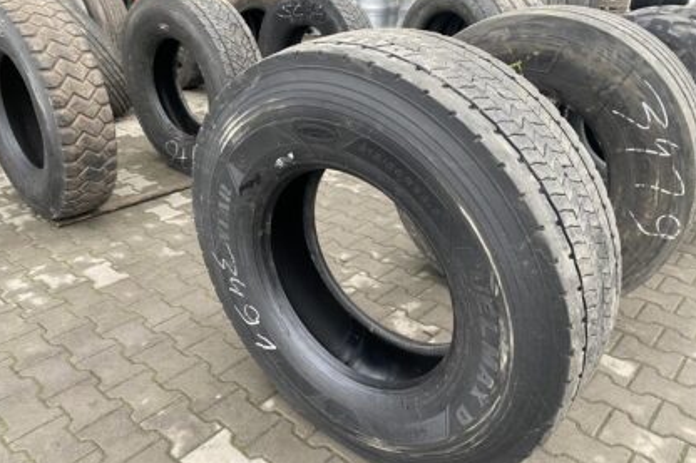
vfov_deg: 46.3
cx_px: 341
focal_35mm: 28
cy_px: 252
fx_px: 541
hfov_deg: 65.5
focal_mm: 4.25
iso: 125
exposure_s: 1/50
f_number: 1.8
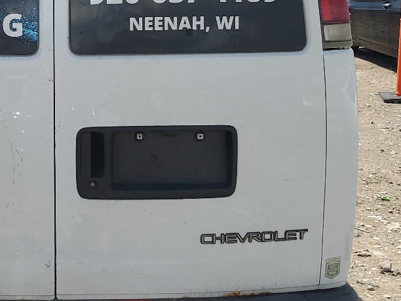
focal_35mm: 68
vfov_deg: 21.4
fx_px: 788
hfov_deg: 27.4
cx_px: 27
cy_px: 72
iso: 50
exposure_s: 1/3333
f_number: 1.5
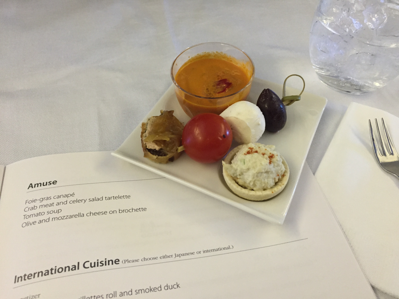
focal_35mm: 29
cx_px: 200
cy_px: 150
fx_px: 334
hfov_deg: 61.7
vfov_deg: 48.2
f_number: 2.2
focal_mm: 4.15
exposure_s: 1/30
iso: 160
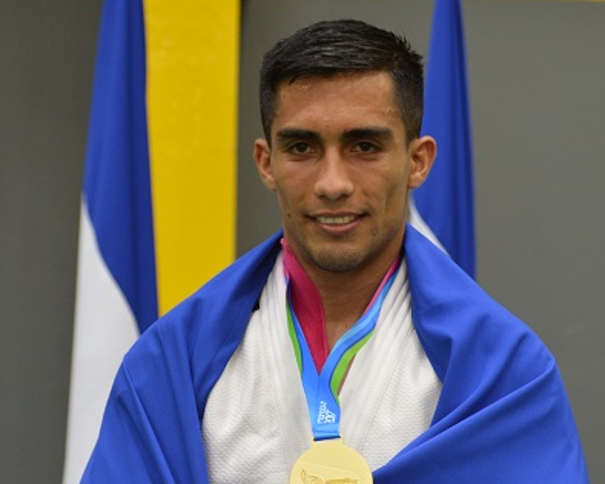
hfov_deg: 9.4
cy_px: 338
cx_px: 337
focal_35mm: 206
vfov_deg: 7.5
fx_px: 3688
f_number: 4.2
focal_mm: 70
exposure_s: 1/80
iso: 400
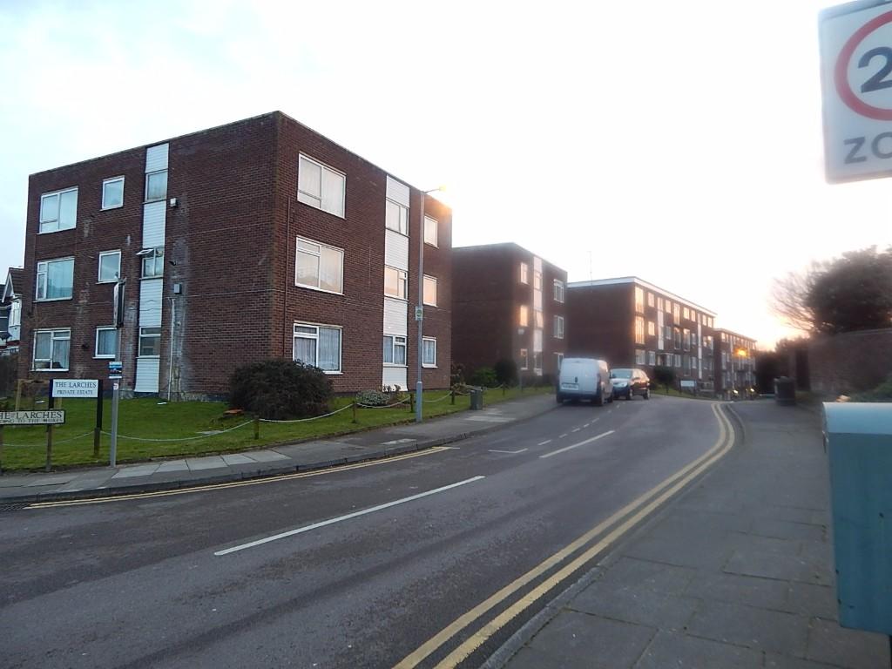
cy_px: 334
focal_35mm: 23
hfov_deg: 73.9
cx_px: 446
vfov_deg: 58.9
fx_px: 593
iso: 140
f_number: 3
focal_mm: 4
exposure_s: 1/30
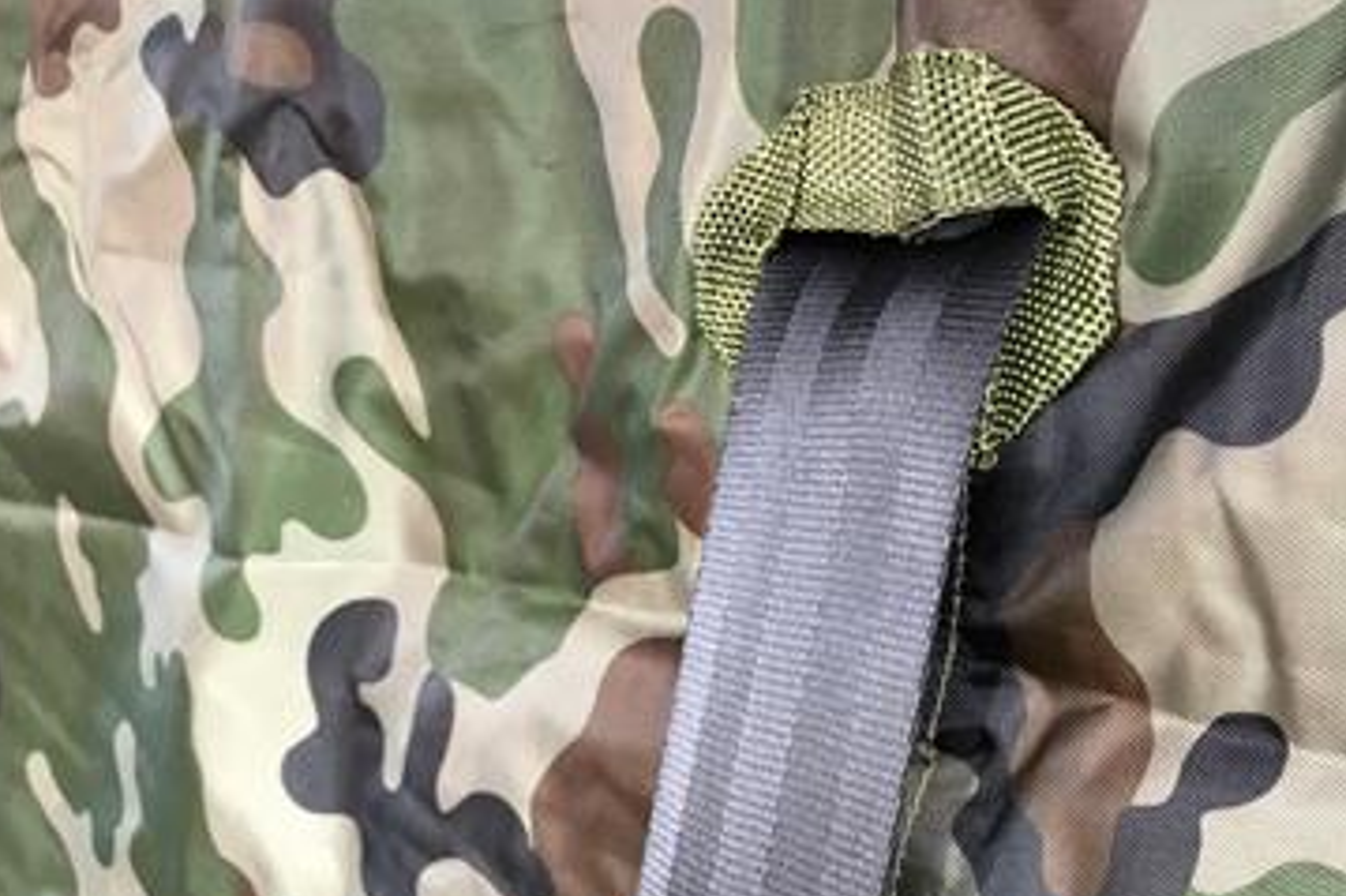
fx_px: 1345
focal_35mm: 36
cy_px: 497
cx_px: 814
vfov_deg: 36.8
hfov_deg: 52.8
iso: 40
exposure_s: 1/17
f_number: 1.8
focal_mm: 3.99
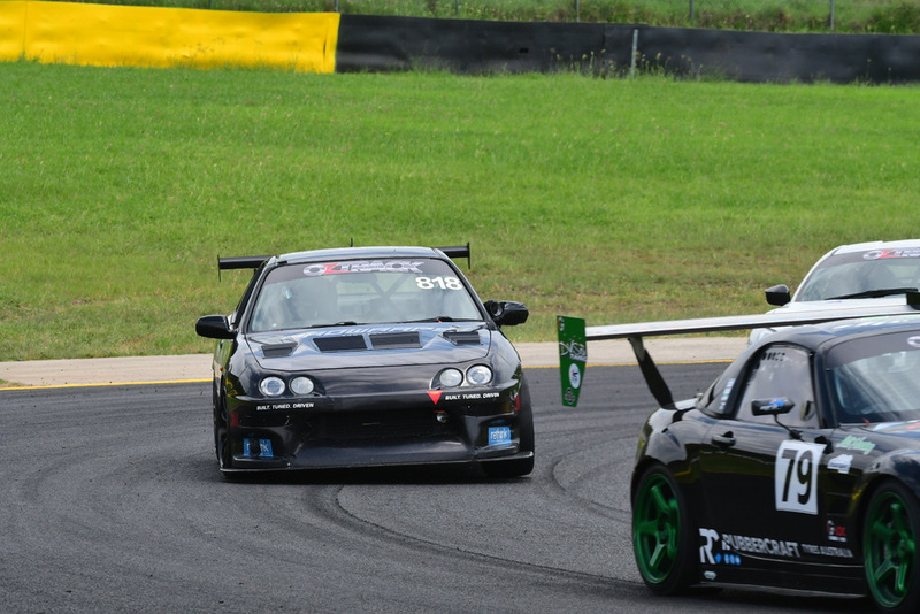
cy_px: 307
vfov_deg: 3.7
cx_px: 460
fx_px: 9586
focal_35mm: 375
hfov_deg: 5.5
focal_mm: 250
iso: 640
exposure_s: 1/640
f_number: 11
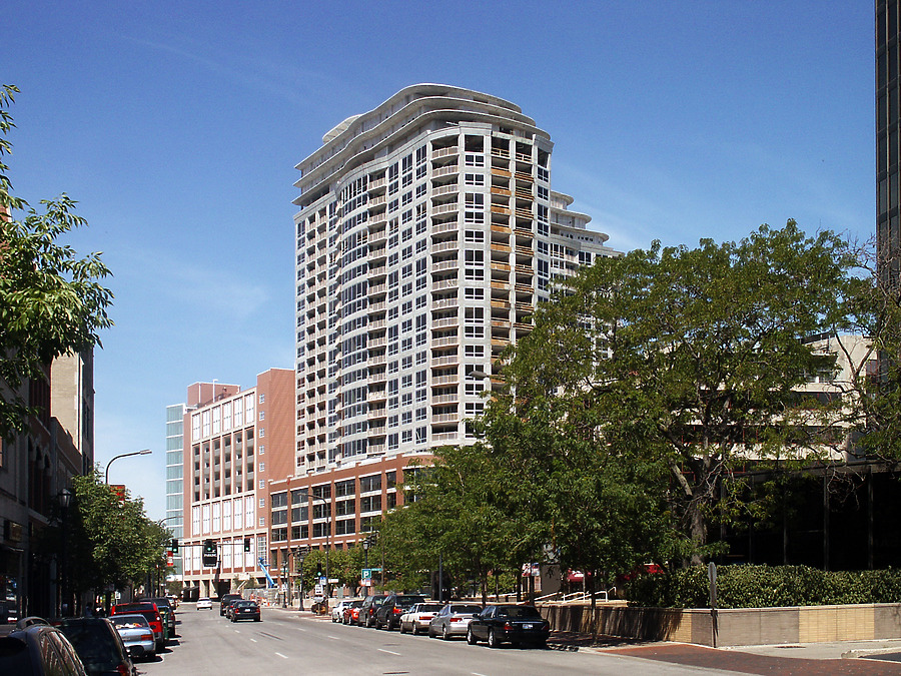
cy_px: 338
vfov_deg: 33.6
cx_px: 450
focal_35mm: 43
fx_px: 1119
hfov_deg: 43.9
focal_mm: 8.92
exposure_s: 1/250
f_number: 8
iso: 64
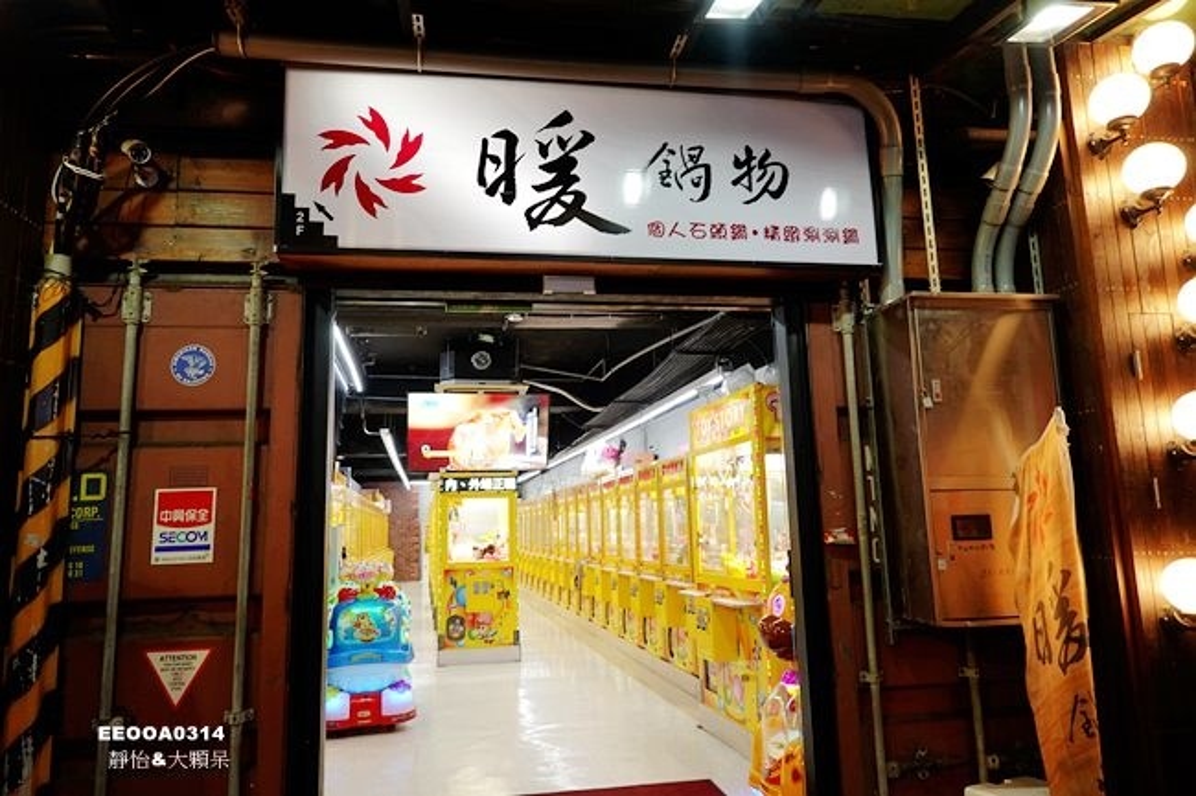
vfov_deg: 53.1
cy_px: 398
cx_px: 598
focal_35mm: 24
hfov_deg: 73.8
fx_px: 797
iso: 320
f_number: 2.8
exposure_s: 1/30
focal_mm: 9
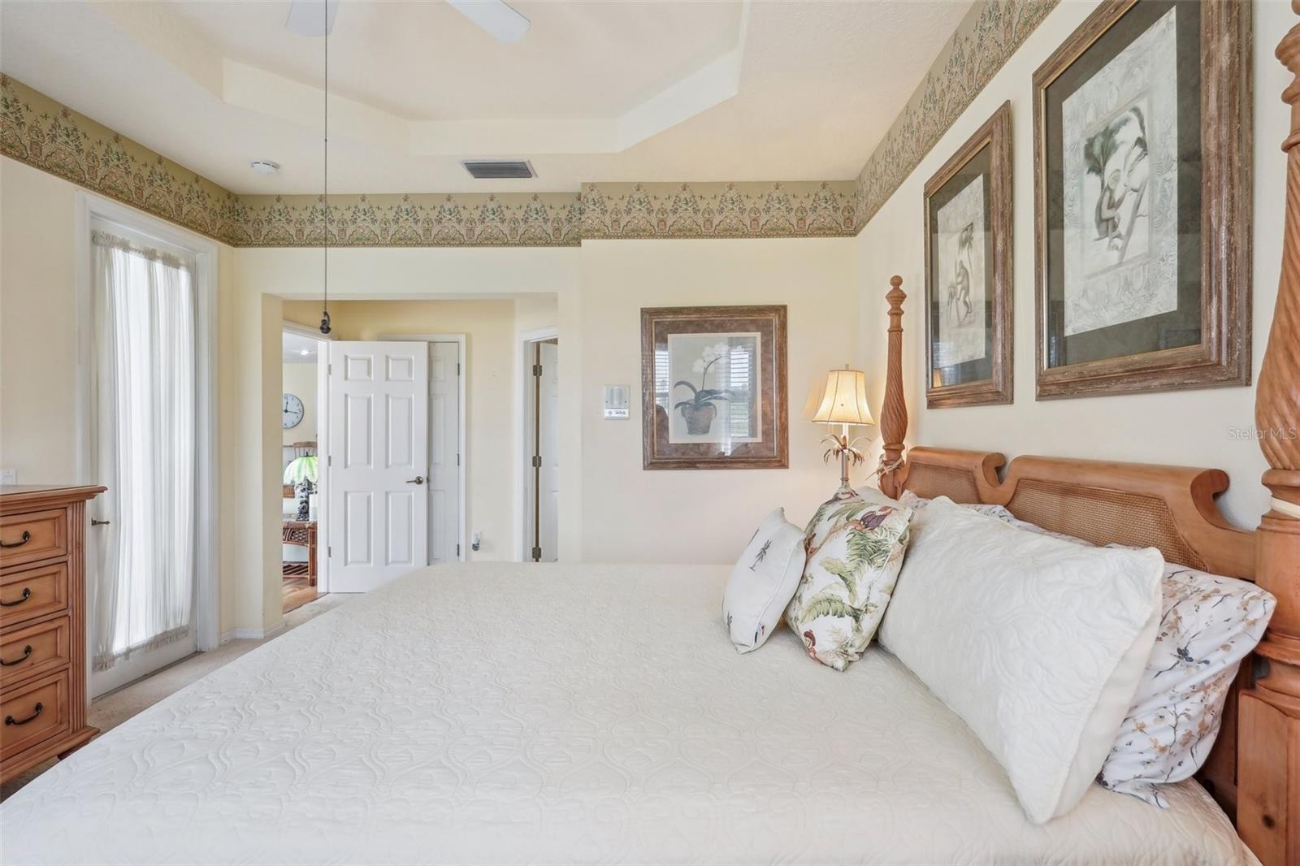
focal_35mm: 18
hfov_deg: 91.6
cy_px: 433
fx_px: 632
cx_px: 650
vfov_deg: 68.9
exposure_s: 1/25
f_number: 8
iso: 400
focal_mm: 17.5
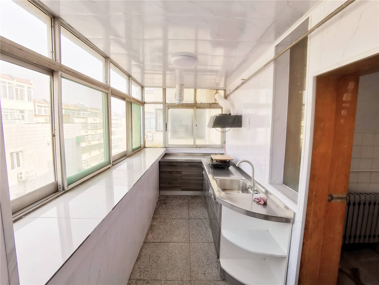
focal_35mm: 17
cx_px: 190
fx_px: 186
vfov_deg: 74.7
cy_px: 142
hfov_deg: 91.0
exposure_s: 1/130
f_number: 2.2
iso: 50
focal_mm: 2.26
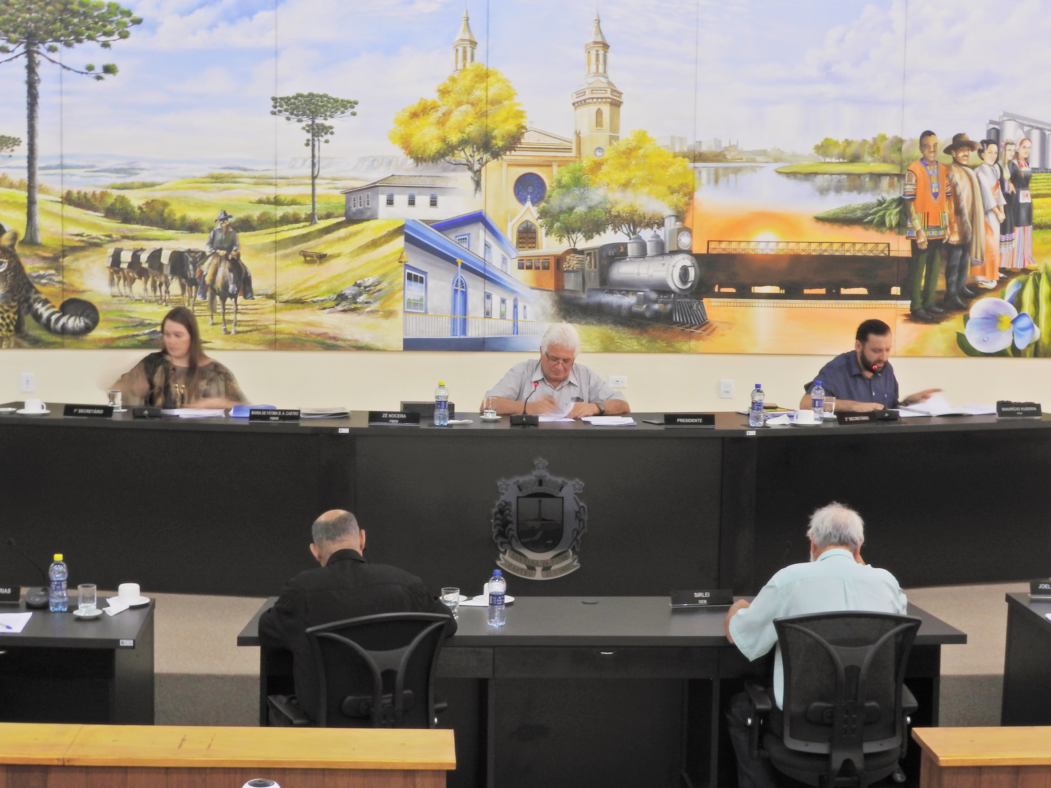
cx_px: 526
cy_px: 394
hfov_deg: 27.8
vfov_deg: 21.0
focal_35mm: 70
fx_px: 2126
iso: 100
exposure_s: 1/2
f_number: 8
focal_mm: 12.5
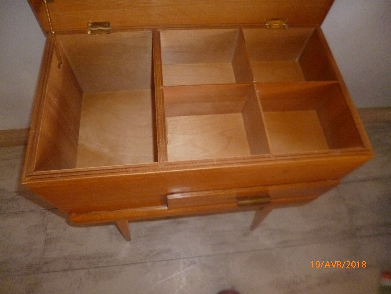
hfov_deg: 71.6
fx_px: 271
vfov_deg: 56.8
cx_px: 196
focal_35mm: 24
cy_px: 147
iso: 400
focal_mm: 4.3
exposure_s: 1/60
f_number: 2.5
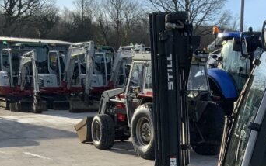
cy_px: 171
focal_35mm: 92
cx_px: 271
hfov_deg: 21.7
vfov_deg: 14.0
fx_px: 667
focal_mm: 3
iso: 16
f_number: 1.8
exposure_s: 1/1144
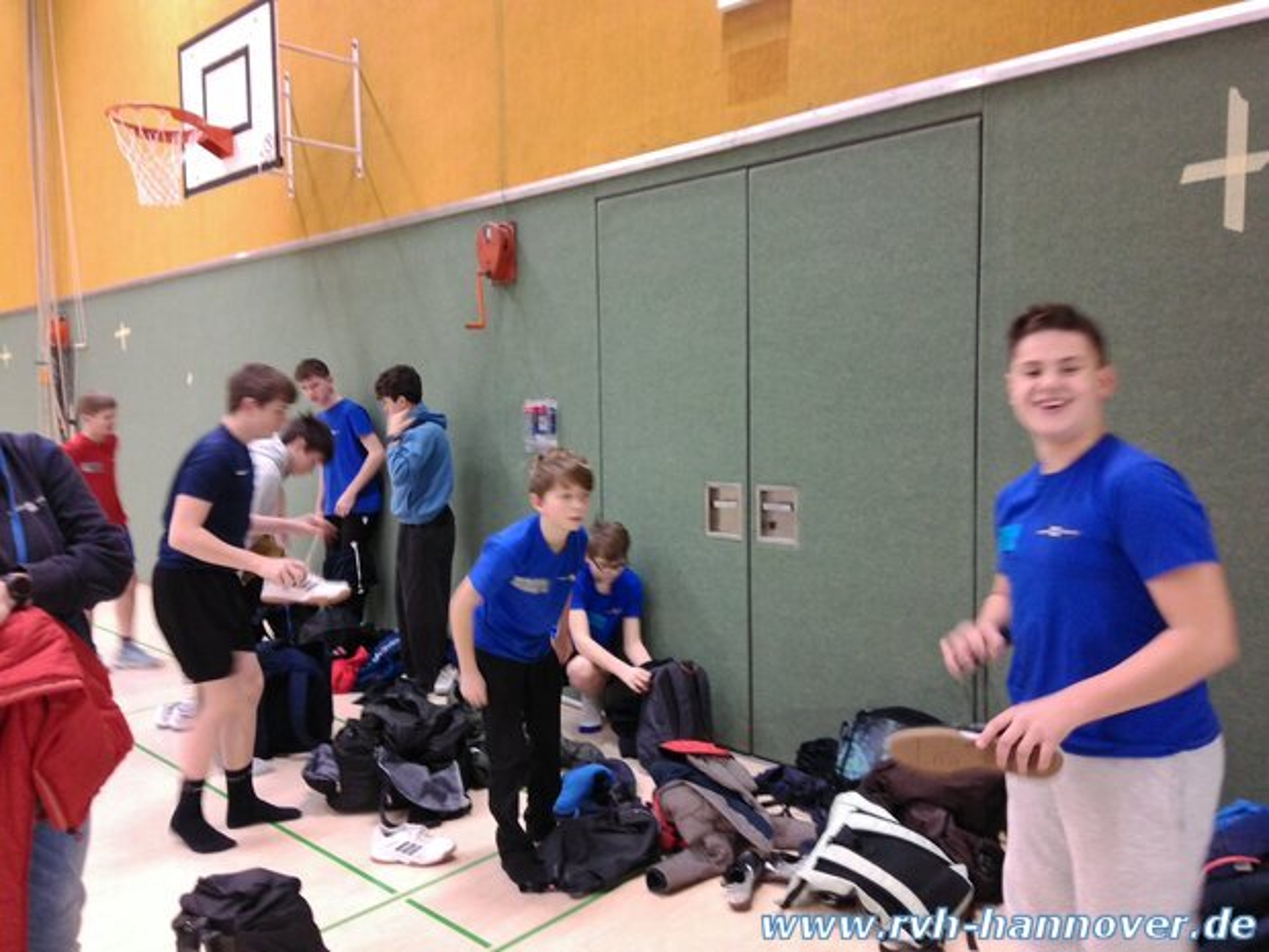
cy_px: 476
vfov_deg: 53.1
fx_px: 953
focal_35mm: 26
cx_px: 634
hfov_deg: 67.3
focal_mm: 3
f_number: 2
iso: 569
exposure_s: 1/11
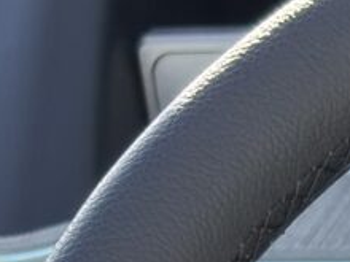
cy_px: 607
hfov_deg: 7.4
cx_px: 815
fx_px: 2548
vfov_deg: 5.7
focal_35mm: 252
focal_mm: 5.96
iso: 32
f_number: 1.6
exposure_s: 1/319
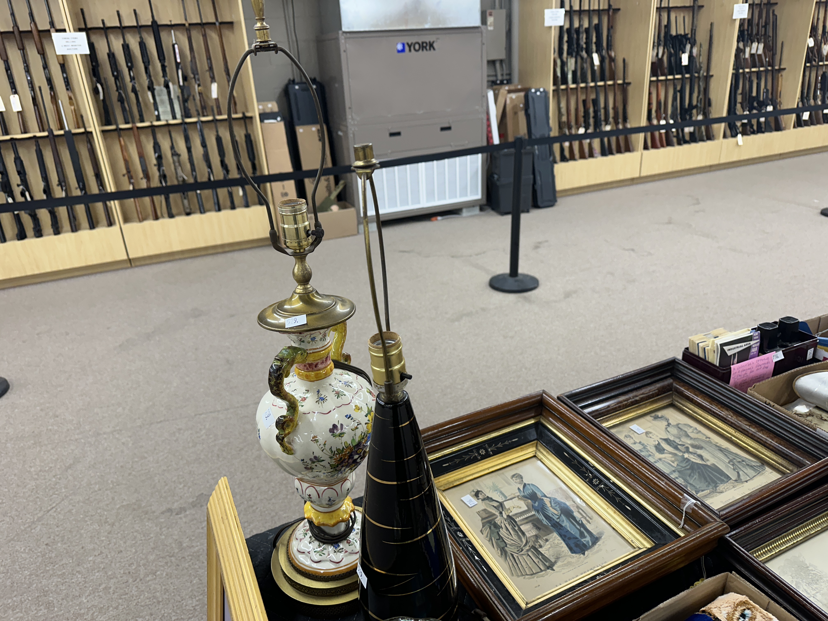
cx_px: 414
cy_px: 310
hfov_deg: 71.6
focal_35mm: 24
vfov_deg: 56.8
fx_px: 574
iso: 160
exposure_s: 1/120
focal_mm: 6.86
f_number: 1.78
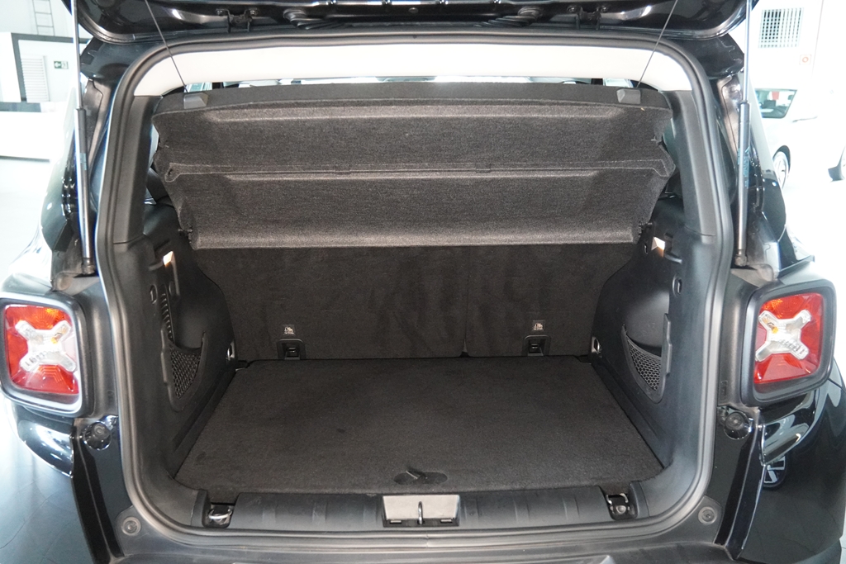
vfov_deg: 41.7
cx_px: 423
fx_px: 740
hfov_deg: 59.5
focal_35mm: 32
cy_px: 282
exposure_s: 1/160
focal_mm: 21
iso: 6400
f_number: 2.8
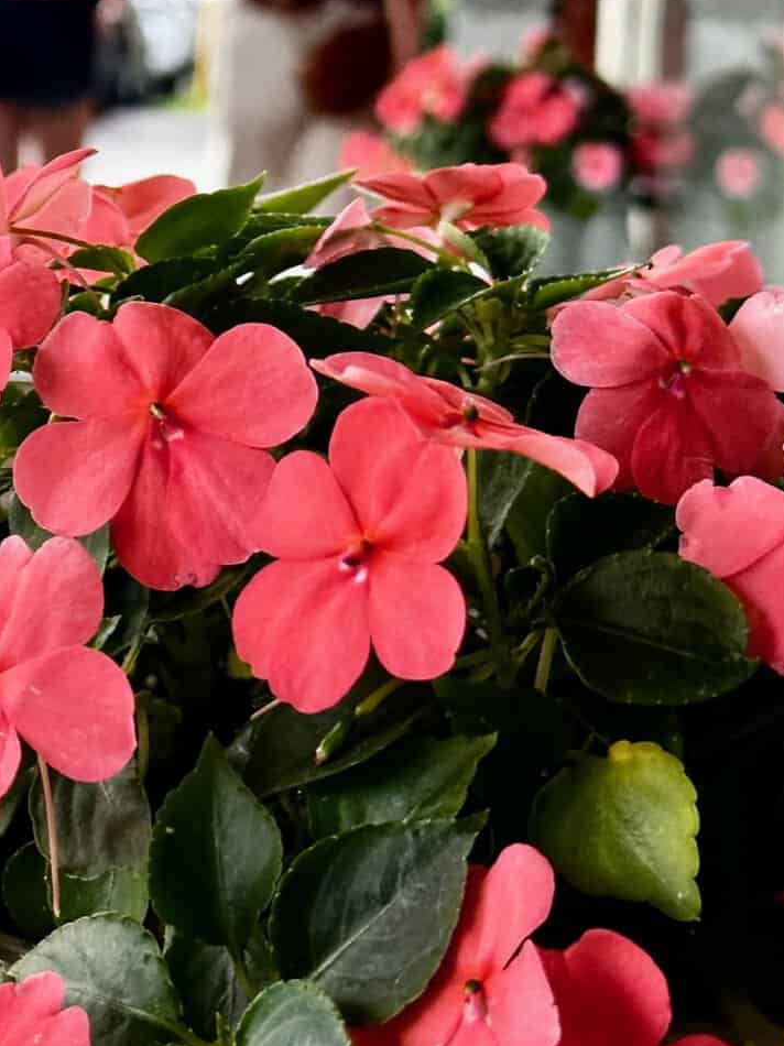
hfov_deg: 15.1
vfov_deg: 19.9
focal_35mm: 97
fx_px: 2931
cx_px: 104
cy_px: 133
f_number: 1.78
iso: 64
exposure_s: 1/803
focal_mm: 6.86
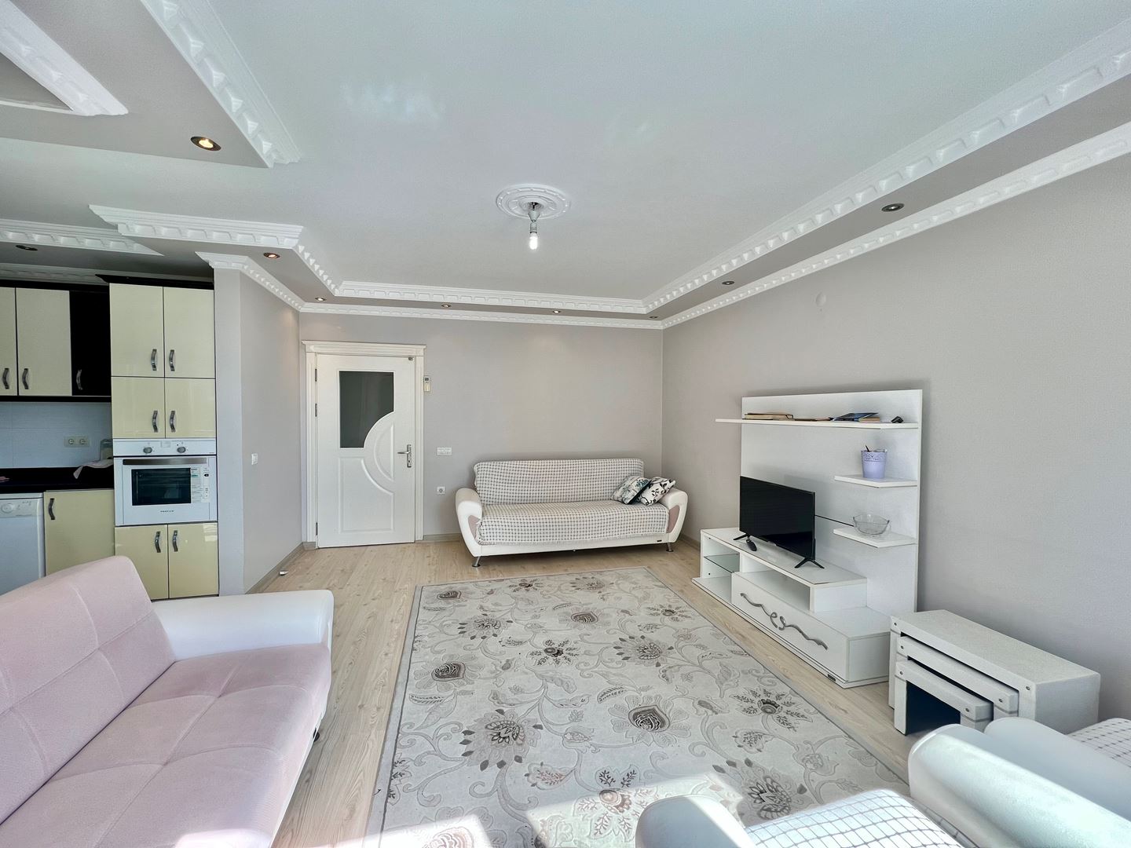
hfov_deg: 106.2
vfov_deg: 89.9
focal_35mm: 13
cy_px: 424
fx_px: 425
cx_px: 566
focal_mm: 1.57
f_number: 1.8
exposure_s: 1/149
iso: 32
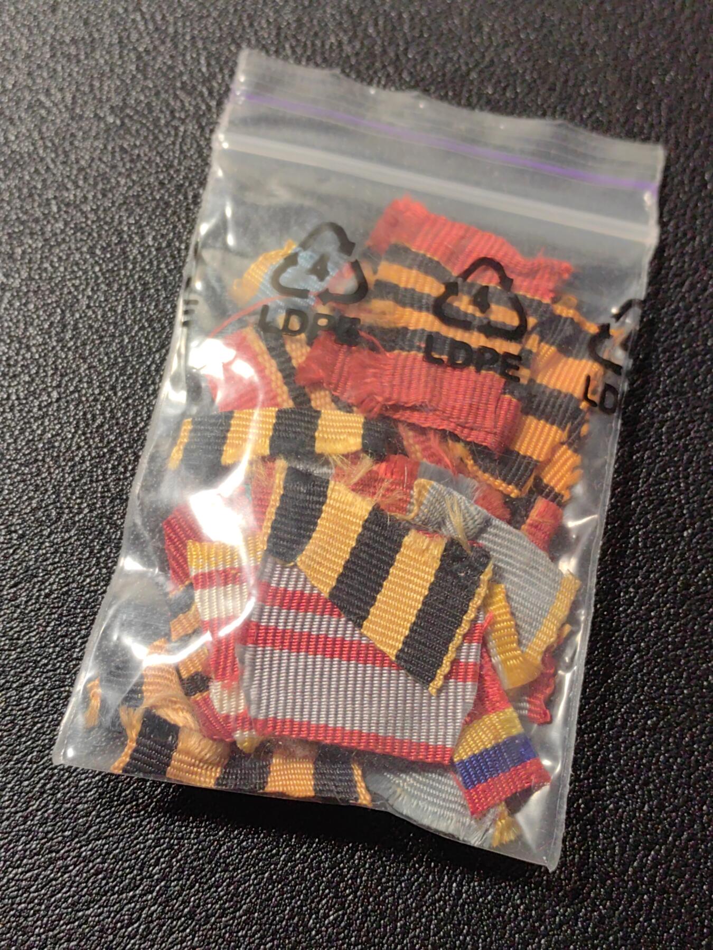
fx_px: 1428
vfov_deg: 36.8
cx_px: 356
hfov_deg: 28.0
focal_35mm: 52
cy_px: 475
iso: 80
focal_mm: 5.75
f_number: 2
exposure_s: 1/100
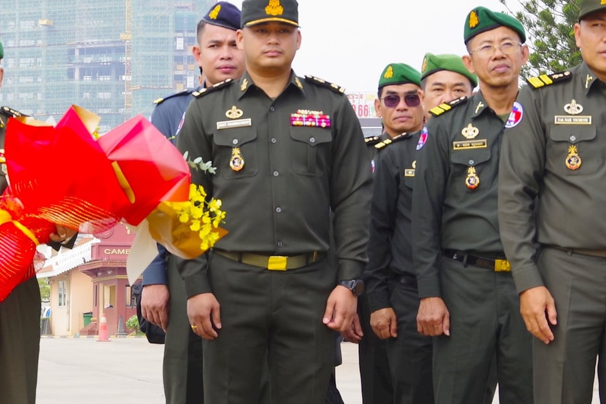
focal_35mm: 123
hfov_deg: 16.6
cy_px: 256
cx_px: 177
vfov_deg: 11.1
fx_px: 2070
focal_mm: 40
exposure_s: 1/125
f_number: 8
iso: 200
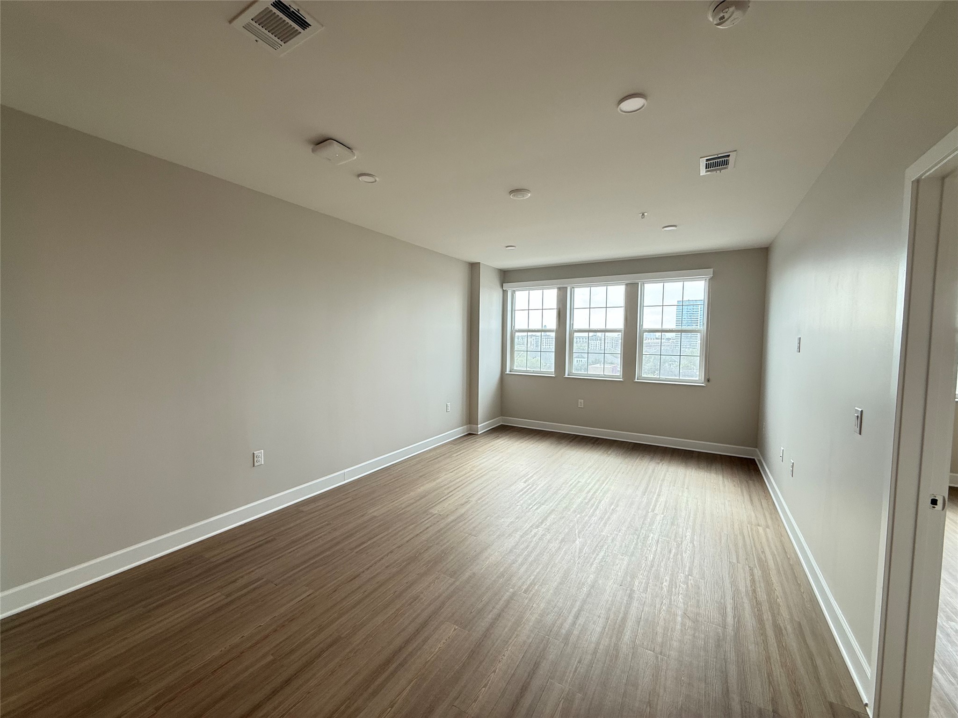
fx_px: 387
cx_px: 479
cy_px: 359
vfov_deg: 85.7
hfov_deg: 102.1
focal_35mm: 14
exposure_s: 1/120
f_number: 2.2
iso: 100
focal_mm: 2.22
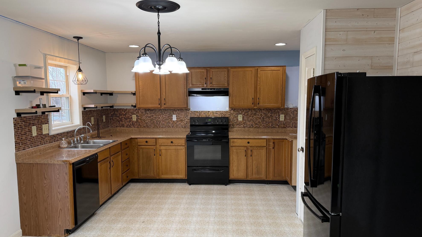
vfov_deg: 42.9
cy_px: 128
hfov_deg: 69.9
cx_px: 208
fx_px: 302
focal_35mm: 27
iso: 160
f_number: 1.78
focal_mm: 6.76
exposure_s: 1/120
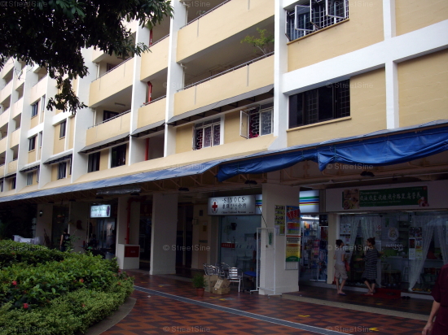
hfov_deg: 50.2
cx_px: 224
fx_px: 479
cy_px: 168
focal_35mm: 37
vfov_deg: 38.6
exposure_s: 1/125
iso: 80
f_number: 2.8
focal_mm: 6.2
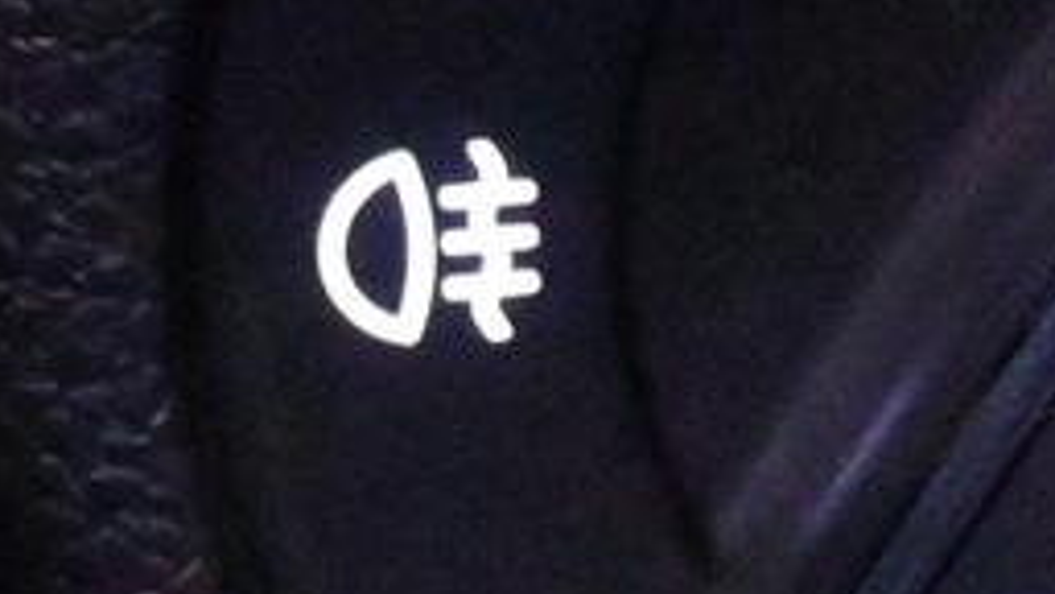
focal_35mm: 264
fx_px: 7385
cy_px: 144
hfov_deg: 8.1
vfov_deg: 4.6
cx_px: 1385
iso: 20000
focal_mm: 26.5
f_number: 4.5
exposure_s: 1/40
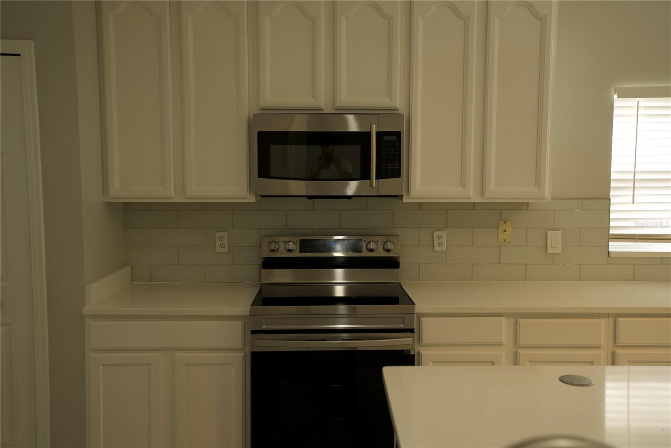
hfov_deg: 54.4
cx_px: 336
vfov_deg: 37.9
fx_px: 653
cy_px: 224
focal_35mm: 35
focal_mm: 35
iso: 400
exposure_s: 1/100
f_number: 3.5
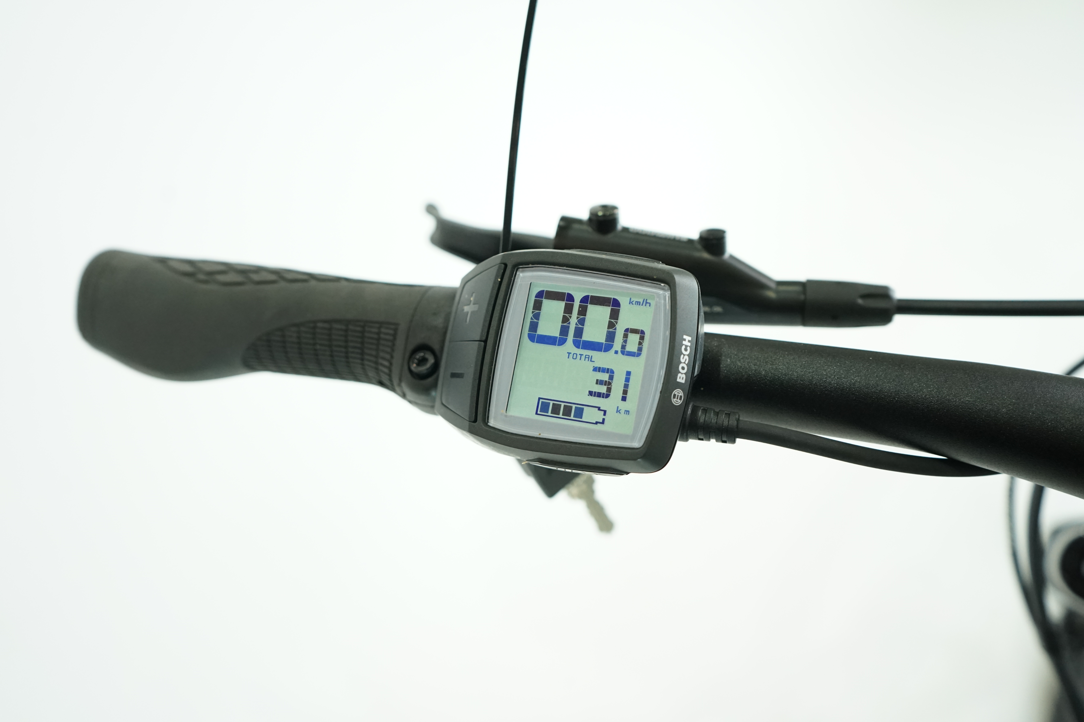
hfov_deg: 60.3
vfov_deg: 42.3
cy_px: 361
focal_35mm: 31
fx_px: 933
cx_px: 542
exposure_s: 1/200
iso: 2000
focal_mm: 31
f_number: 4.5
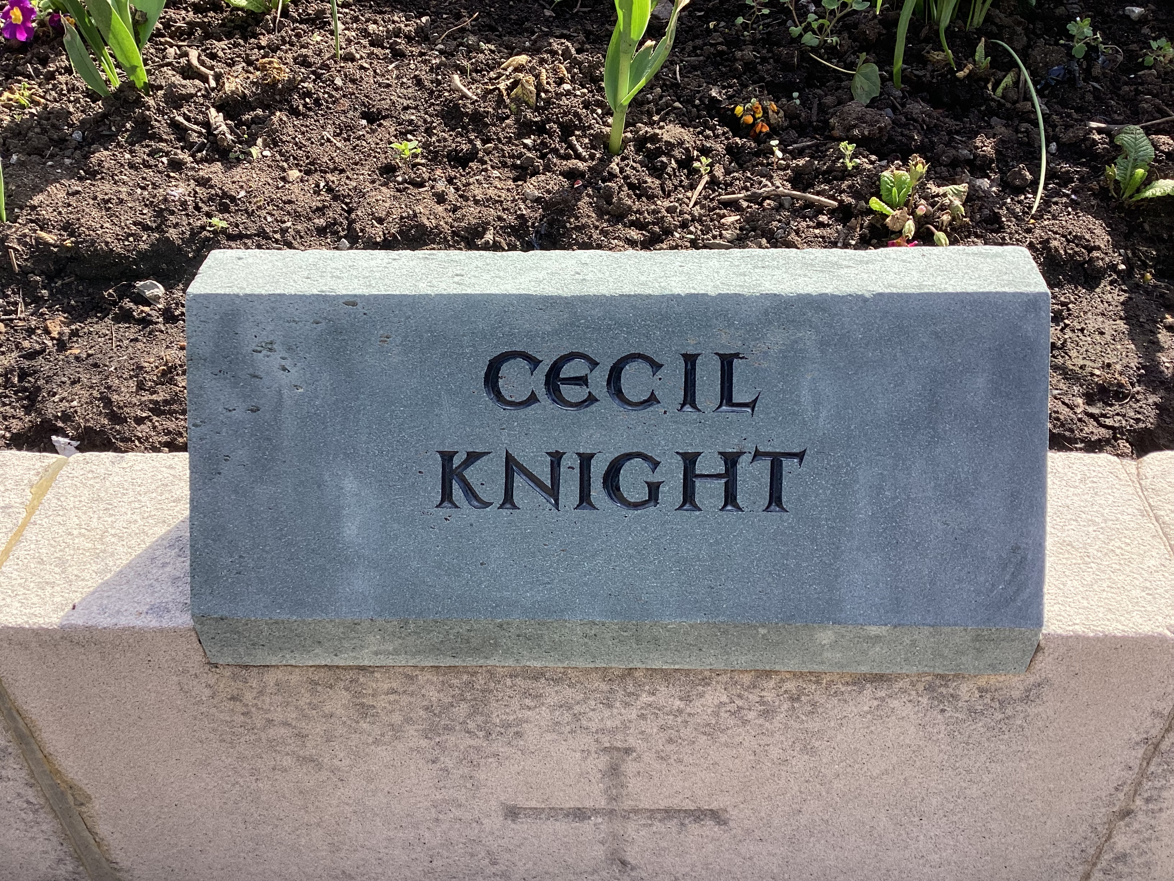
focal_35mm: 31
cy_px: 440
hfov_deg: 58.4
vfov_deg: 45.4
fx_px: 1051
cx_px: 587
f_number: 2.4
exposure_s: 1/360
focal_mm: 3.3
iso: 25
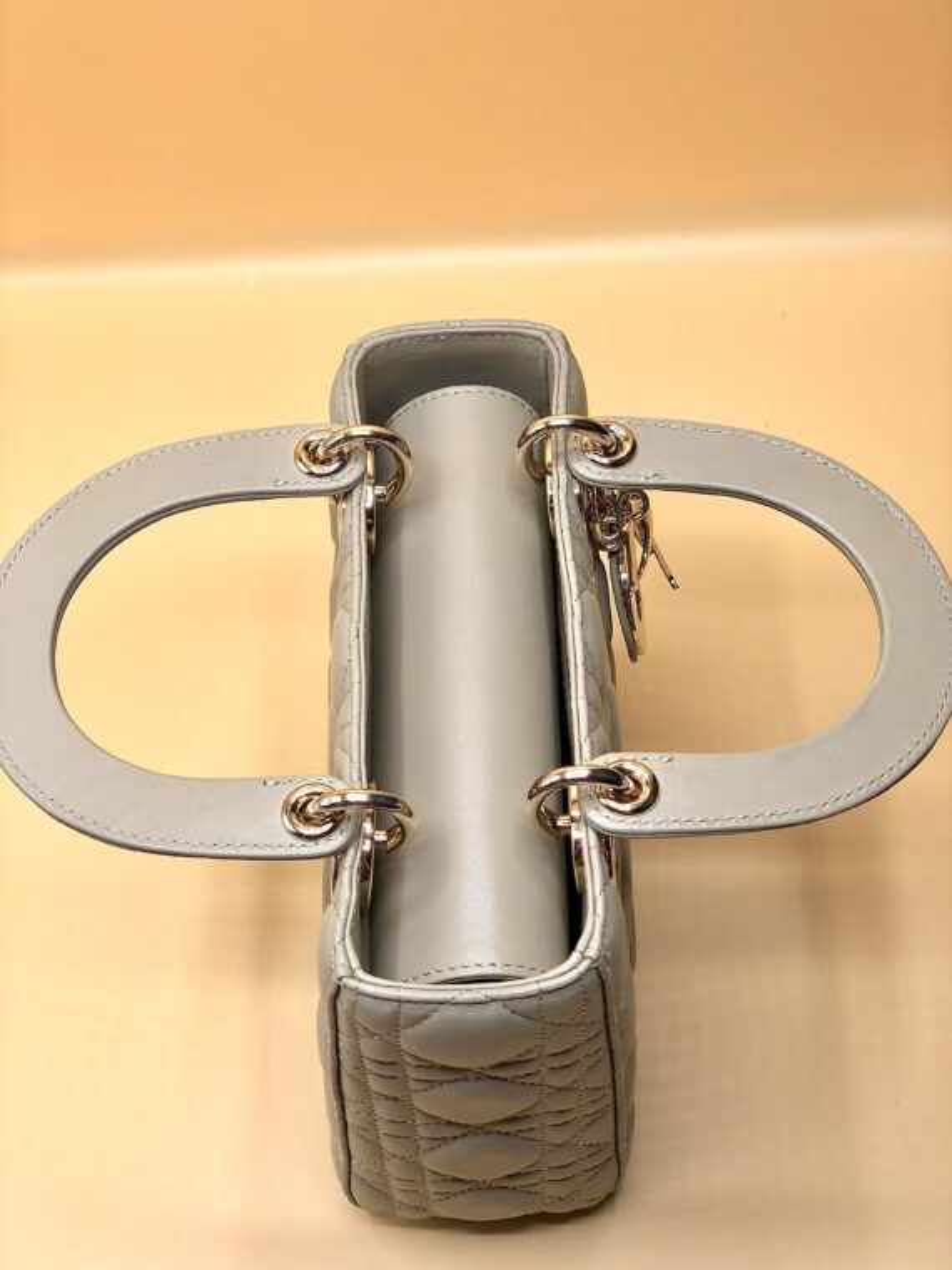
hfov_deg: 28.0
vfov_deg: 36.8
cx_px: 476
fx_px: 1907
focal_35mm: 52
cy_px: 635
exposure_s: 1/115
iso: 16
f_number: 2.4
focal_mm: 6
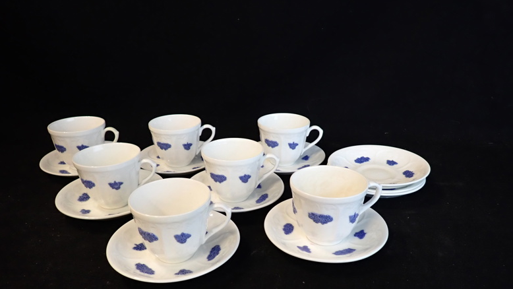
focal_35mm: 28
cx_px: 253
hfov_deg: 67.9
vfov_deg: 41.3
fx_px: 381
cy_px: 174
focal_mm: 4.5
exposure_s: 1/30
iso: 200
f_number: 2
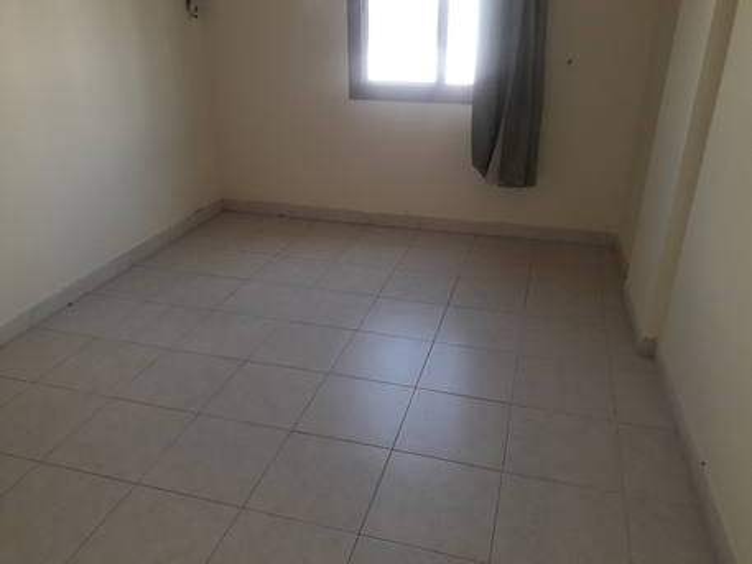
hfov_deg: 65.3
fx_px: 587
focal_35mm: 27
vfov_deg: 51.4
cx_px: 376
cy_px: 282
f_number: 1.9
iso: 80
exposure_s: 1/50
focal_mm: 3.6
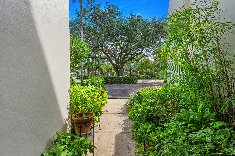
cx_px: 118
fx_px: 111
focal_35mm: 17
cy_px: 78
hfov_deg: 93.3
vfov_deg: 70.4
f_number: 7.1
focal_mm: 17
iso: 400
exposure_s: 1/250
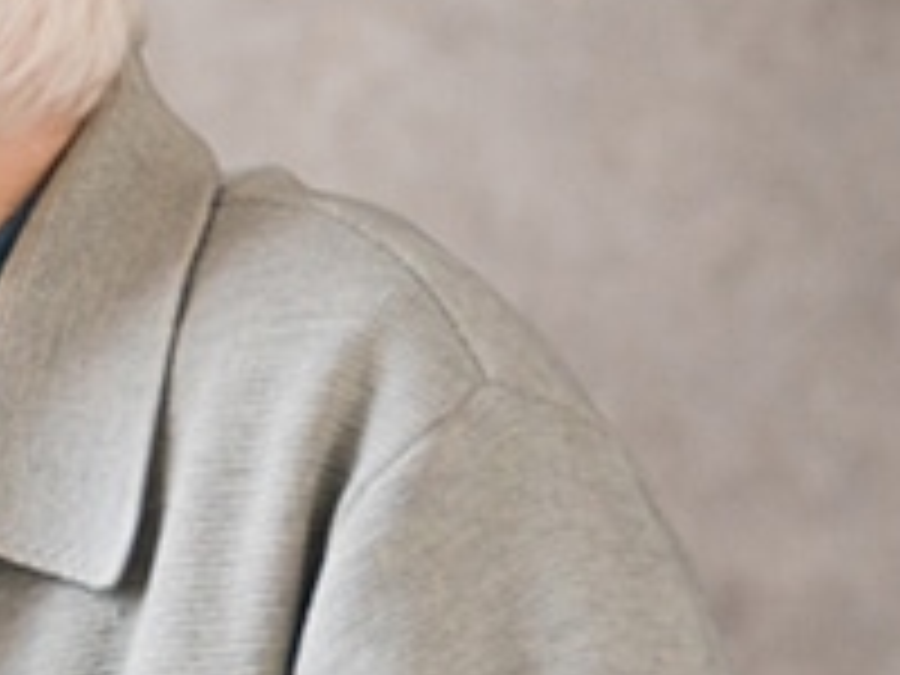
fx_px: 6292
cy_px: 940
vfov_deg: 6.1
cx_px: -1606
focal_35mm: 242
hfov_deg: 7.4
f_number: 2.8
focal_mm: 42
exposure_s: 1/160
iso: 1250
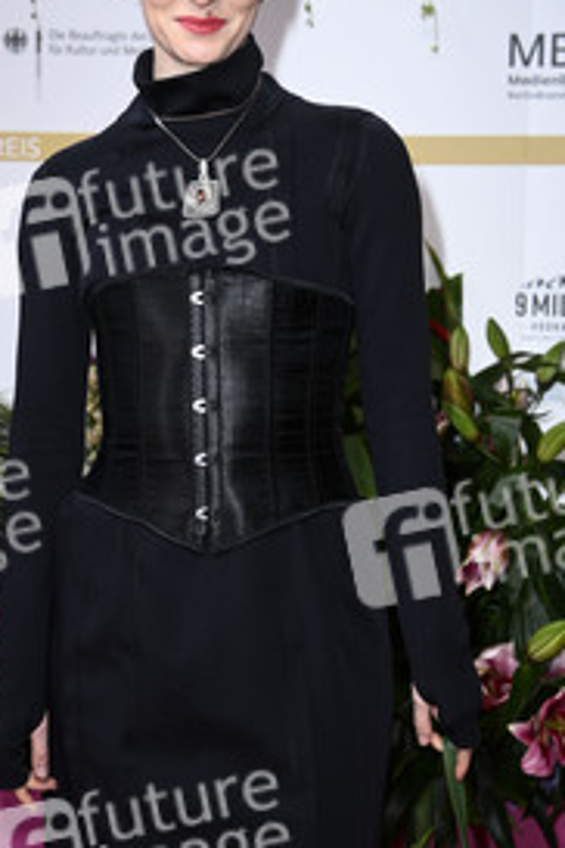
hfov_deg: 11.4
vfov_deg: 17.1
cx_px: 220
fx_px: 2825
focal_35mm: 120
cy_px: 379
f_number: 5.6
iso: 500
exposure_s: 1/250
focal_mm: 82
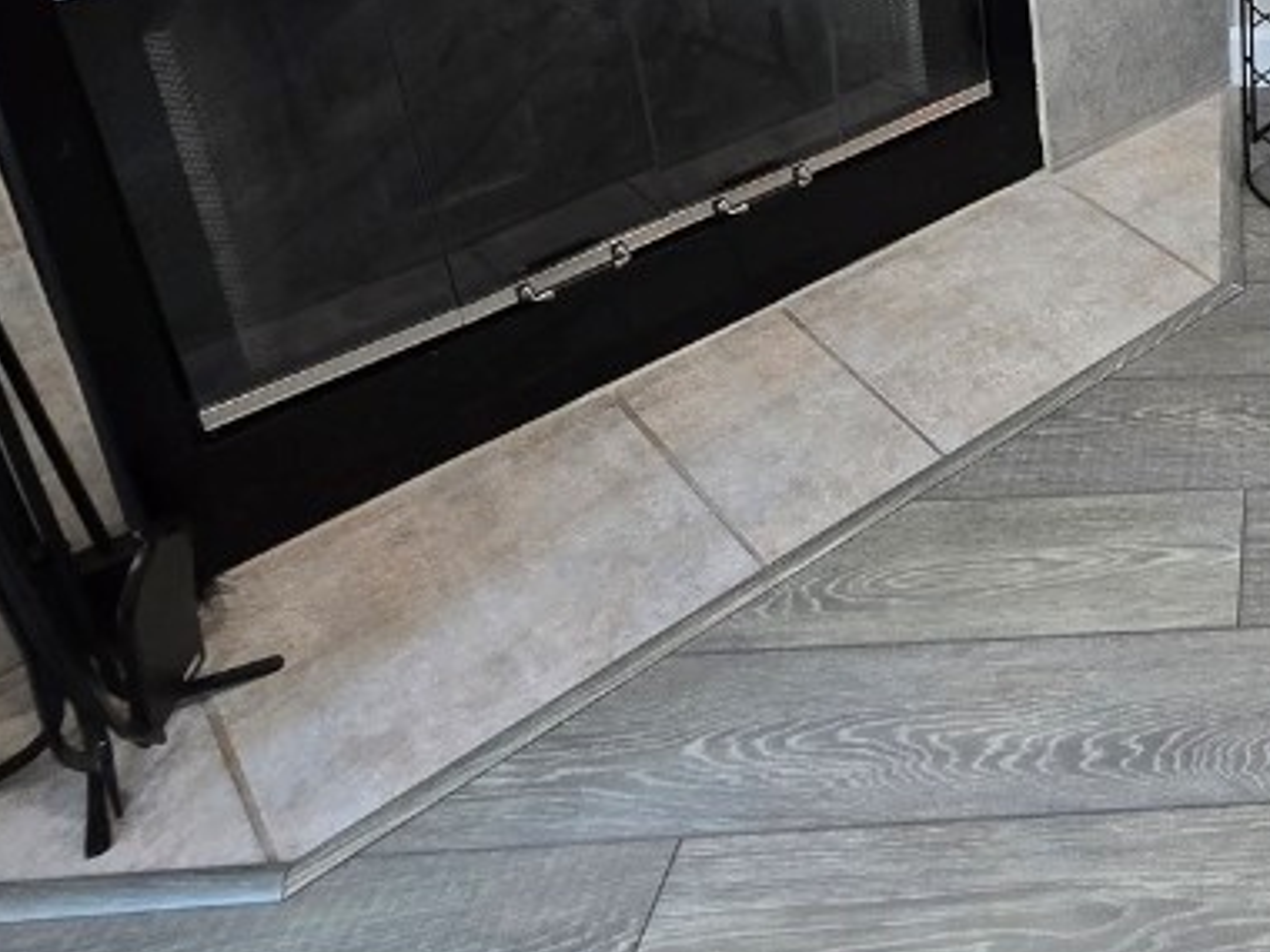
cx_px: 1427
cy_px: -174
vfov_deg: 33.5
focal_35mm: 35
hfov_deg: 41.0
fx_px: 1284
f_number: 2.2
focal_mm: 2.2
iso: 200
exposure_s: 1/60
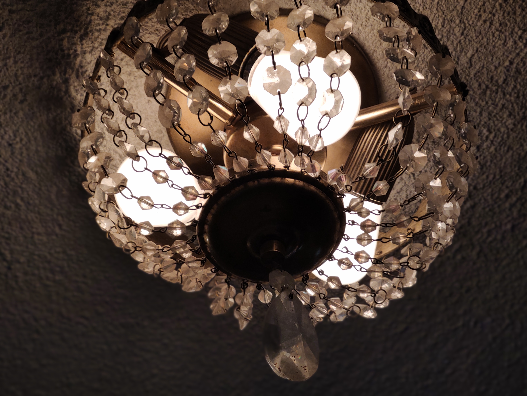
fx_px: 244
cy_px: 205
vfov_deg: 78.1
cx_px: 271
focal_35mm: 16
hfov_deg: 94.5
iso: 116
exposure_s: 1/60
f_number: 2.4
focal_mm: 5.54
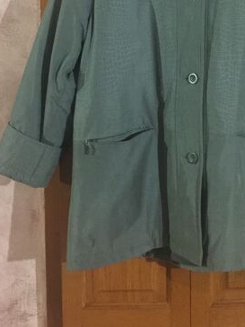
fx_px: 481
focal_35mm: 51
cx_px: 196
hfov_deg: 28.0
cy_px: 58
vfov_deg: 36.1
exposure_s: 1/8
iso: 160
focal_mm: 4.15
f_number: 2.2
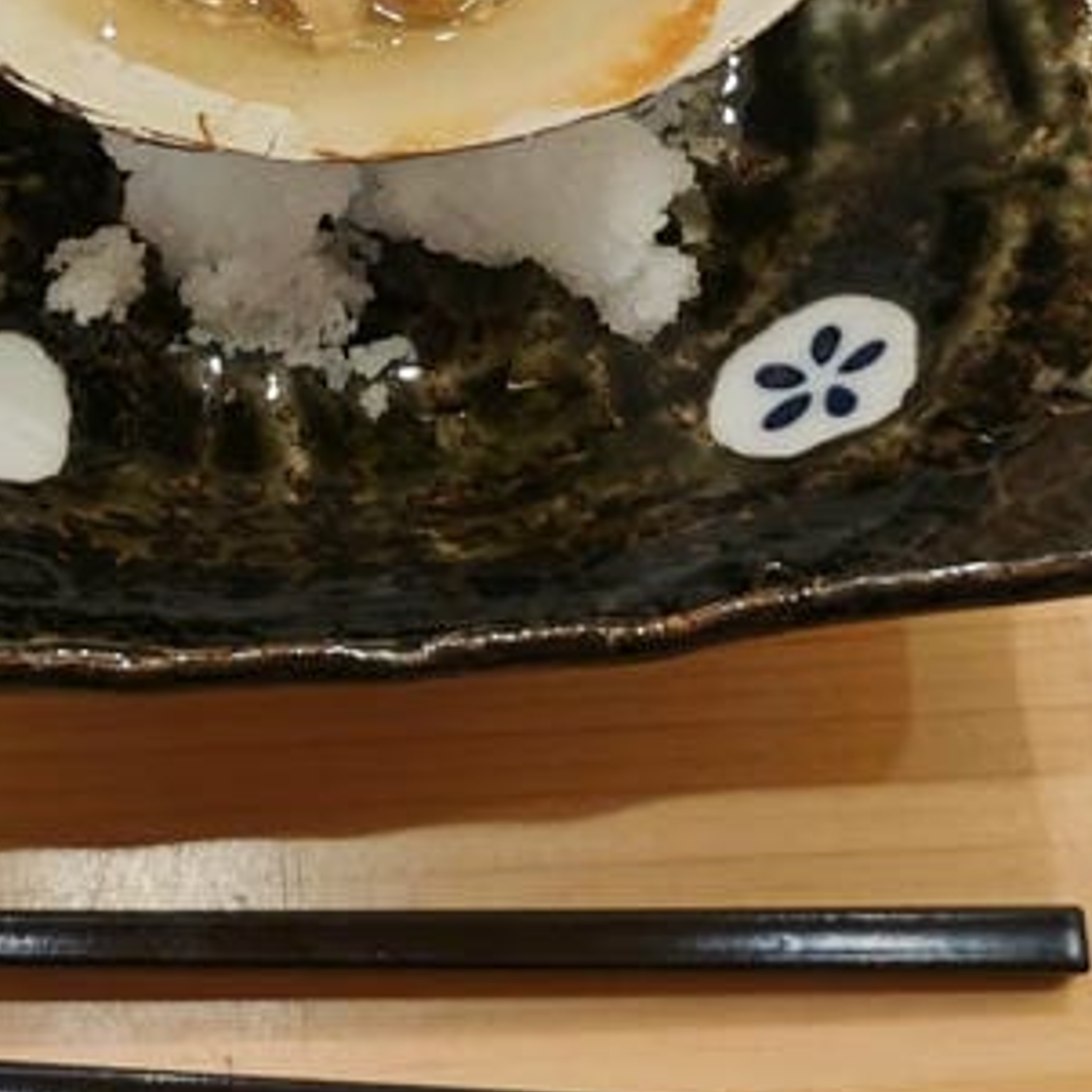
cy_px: -185
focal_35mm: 81
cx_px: 261
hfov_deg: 21.2
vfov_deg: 20.2
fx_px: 2891
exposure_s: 1/600
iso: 1250
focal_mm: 8.72
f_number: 2
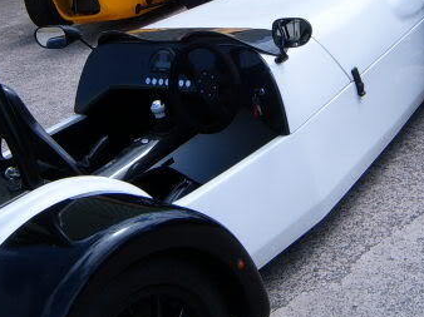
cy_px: 44
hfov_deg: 27.1
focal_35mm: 72
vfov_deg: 20.1
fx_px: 881
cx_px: 209
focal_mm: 5.8
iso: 63
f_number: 5.8
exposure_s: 1/250
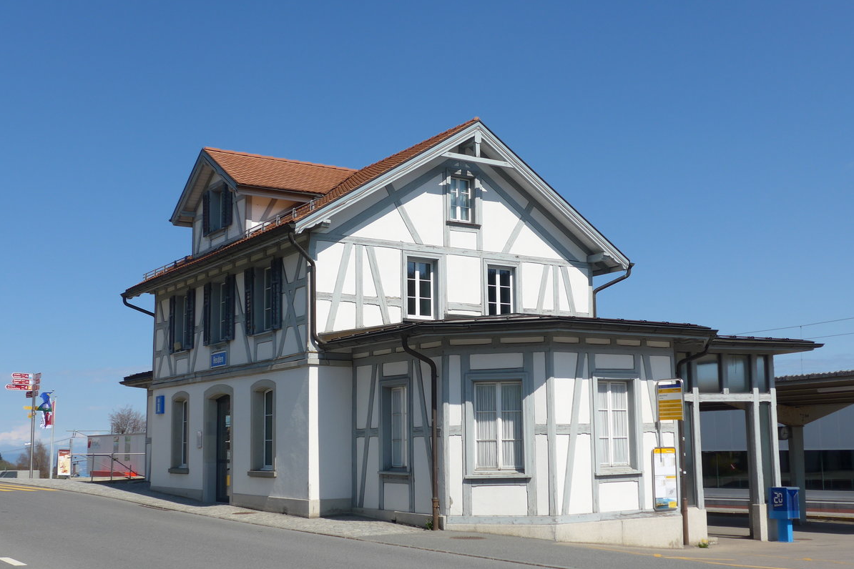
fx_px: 1091
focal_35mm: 46
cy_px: 315
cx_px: 428
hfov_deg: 42.7
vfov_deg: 29.2
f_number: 3.2
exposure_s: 1/1600
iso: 80
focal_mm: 9
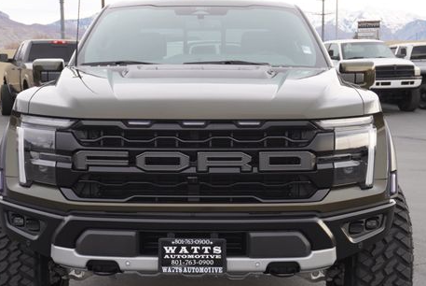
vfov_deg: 23.9
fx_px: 672
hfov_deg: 35.2
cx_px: 197
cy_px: 173
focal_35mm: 57
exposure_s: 1/100
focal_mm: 27
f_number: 5.6
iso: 100
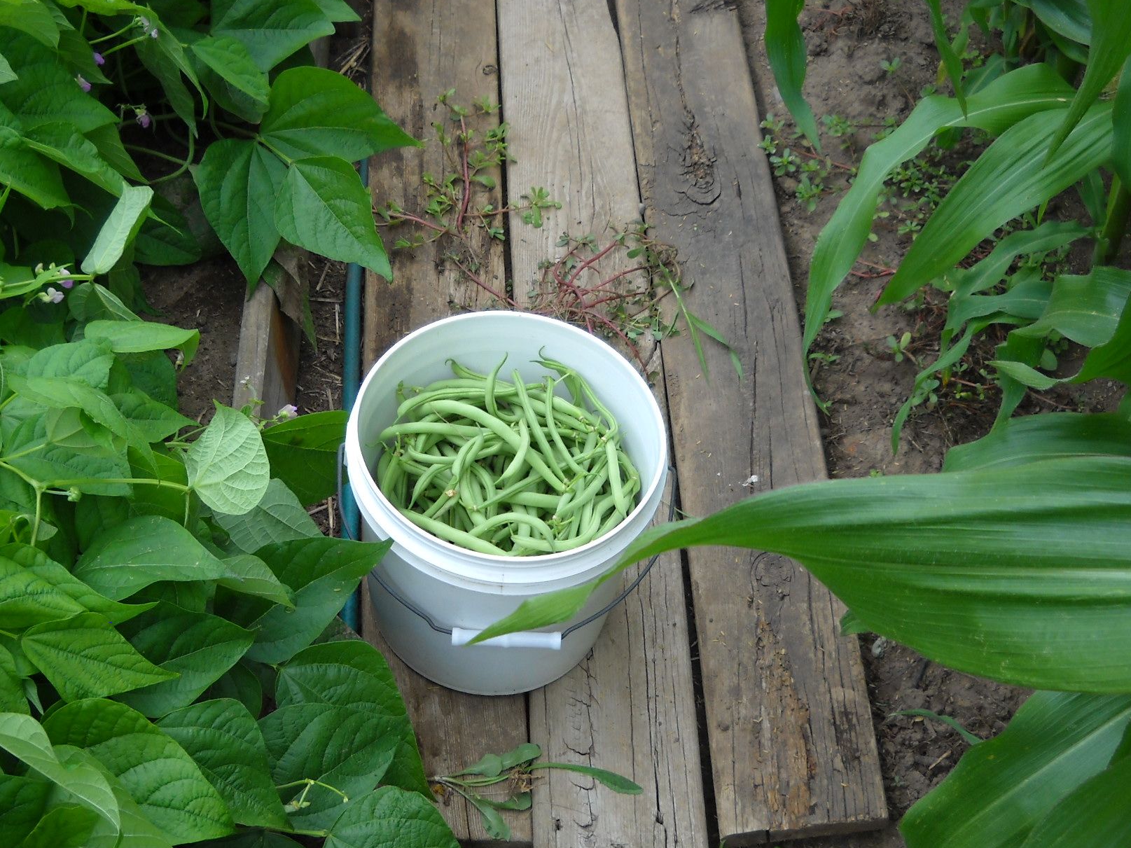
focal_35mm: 52
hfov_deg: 36.8
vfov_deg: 28.0
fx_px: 1699
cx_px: 515
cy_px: 473
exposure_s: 1/353
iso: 64
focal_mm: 6.72
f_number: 3.1
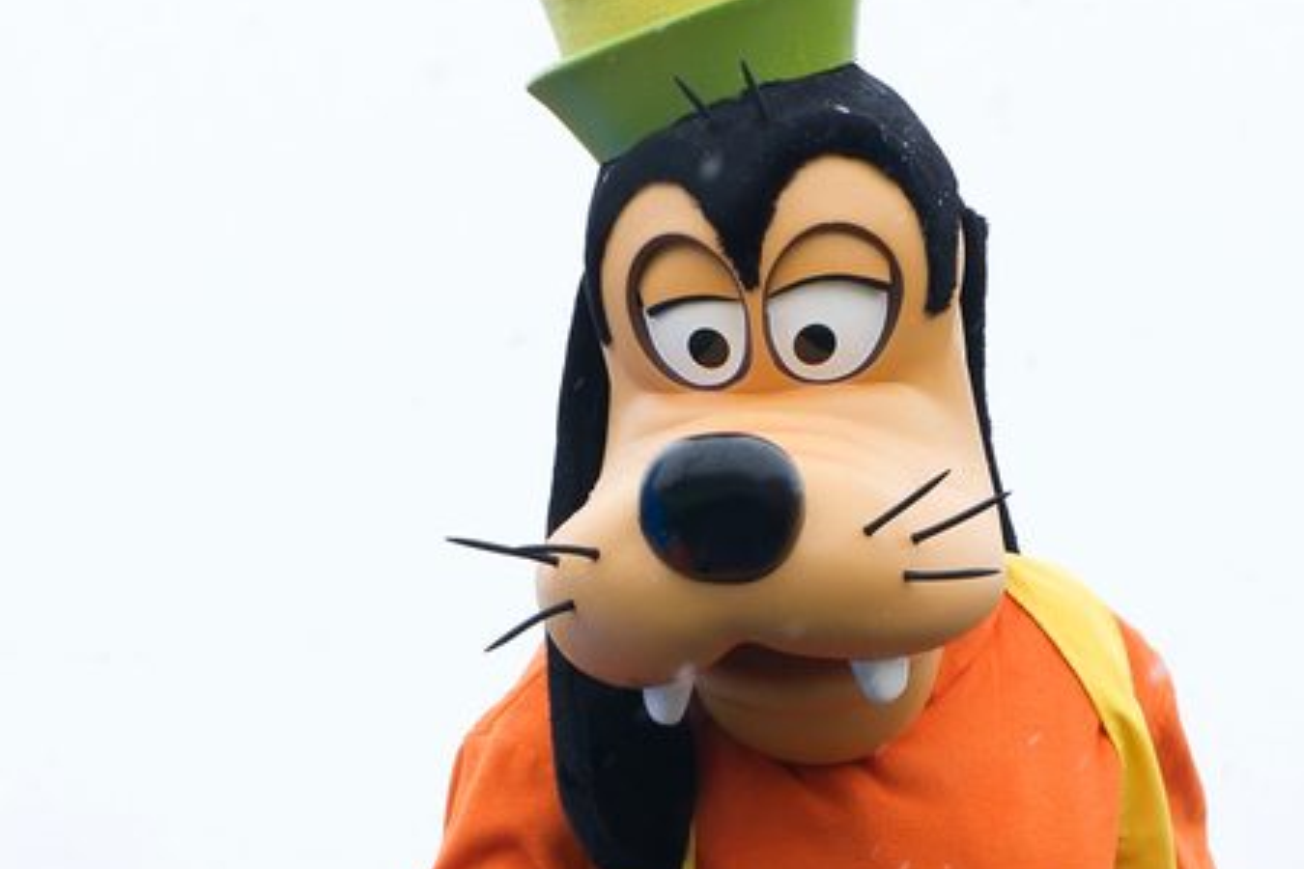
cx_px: 724
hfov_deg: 8.5
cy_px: 498
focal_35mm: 242
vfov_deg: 5.7
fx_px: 8765
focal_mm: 160
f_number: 5.6
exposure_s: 1/320
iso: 1250
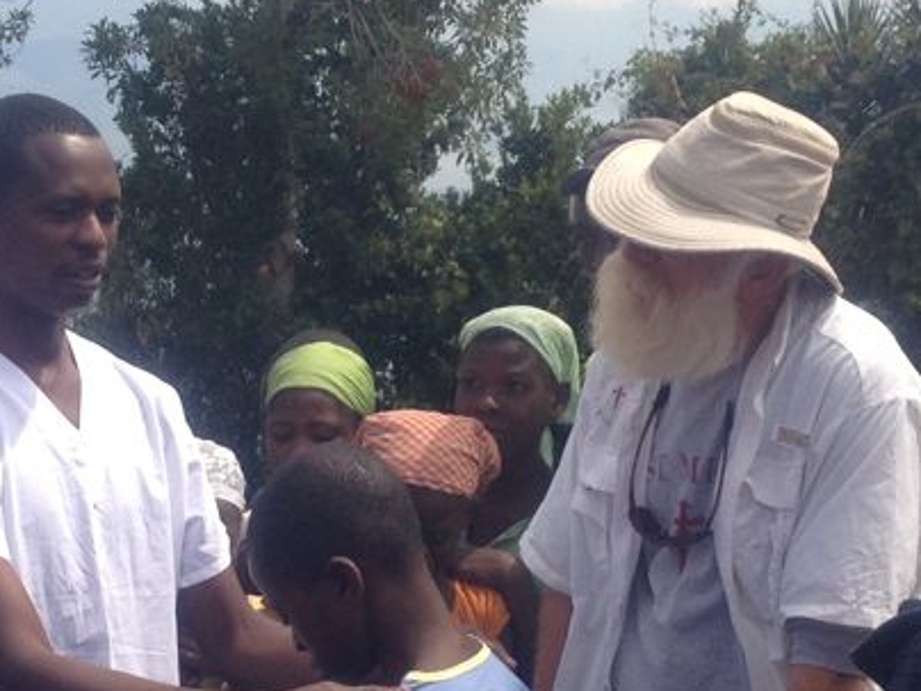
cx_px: 349
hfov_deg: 17.7
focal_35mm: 111
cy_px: 481
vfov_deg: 13.3
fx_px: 2953
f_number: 2.4
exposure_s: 1/1416
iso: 64
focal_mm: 4.28
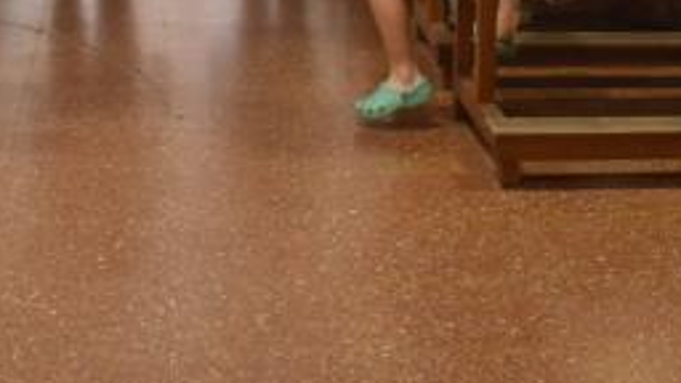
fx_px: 2040
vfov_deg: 9.9
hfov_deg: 18.9
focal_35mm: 113
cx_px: 247
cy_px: -392
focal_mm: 18
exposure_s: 1/40
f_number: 3.5
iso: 1250
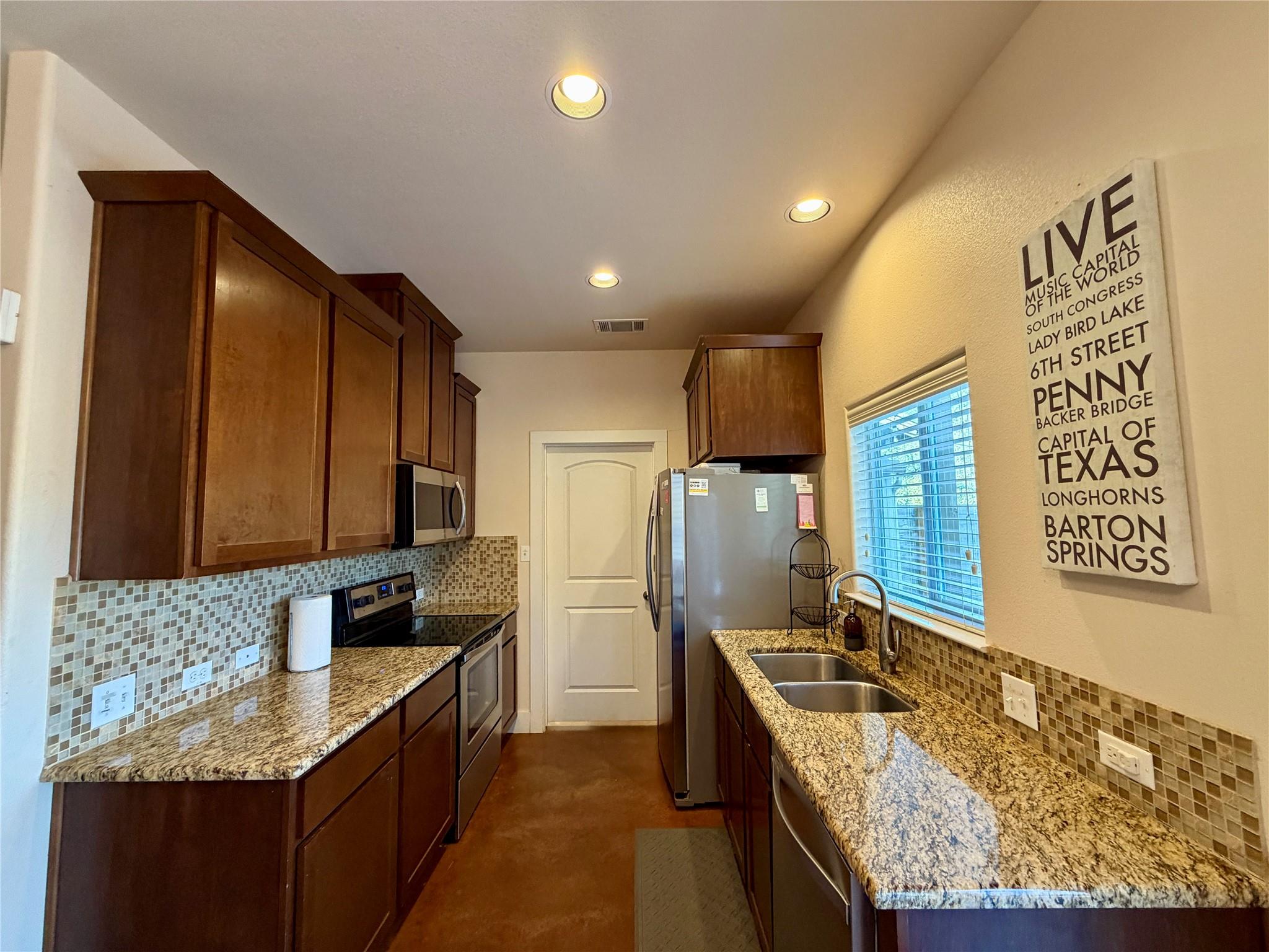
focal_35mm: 14
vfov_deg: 85.7
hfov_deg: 102.1
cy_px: 476
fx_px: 513
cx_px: 634
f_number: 2.2
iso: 320
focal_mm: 2.22
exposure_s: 1/60
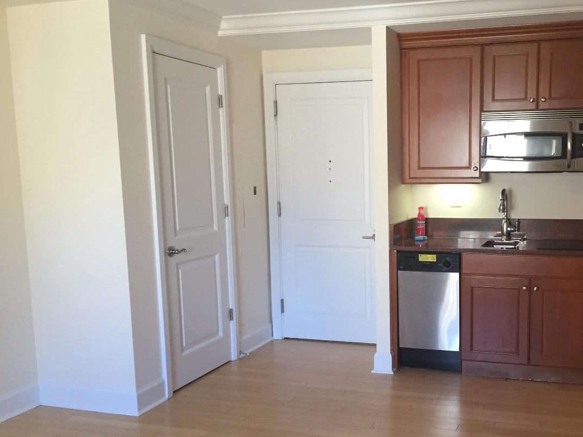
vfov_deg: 36.6
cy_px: 267
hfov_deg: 47.1
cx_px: 387
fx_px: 657
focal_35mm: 39
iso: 50
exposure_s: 1/30
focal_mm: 4.15
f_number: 2.2
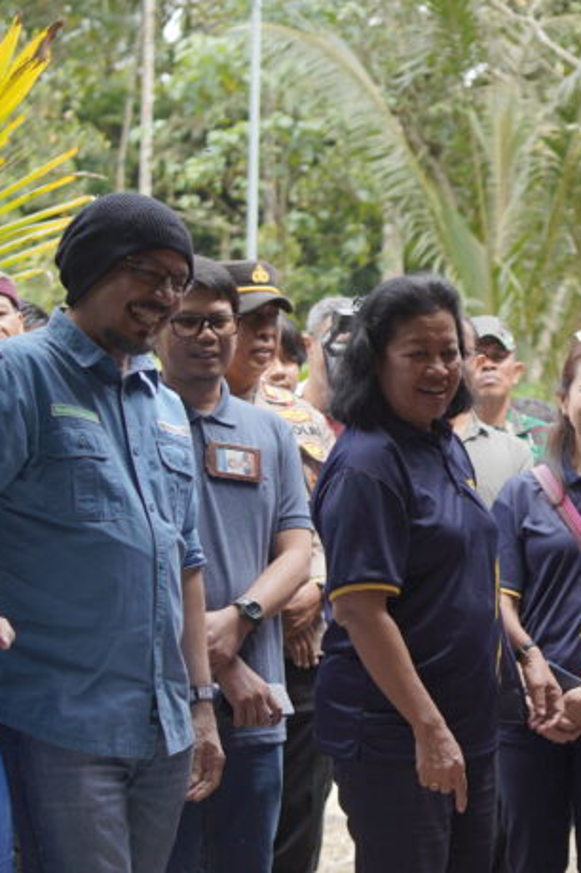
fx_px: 1891
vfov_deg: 26.0
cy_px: 508
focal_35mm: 78
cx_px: 609
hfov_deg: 17.0
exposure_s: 1/500
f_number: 2.8
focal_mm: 35
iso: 200
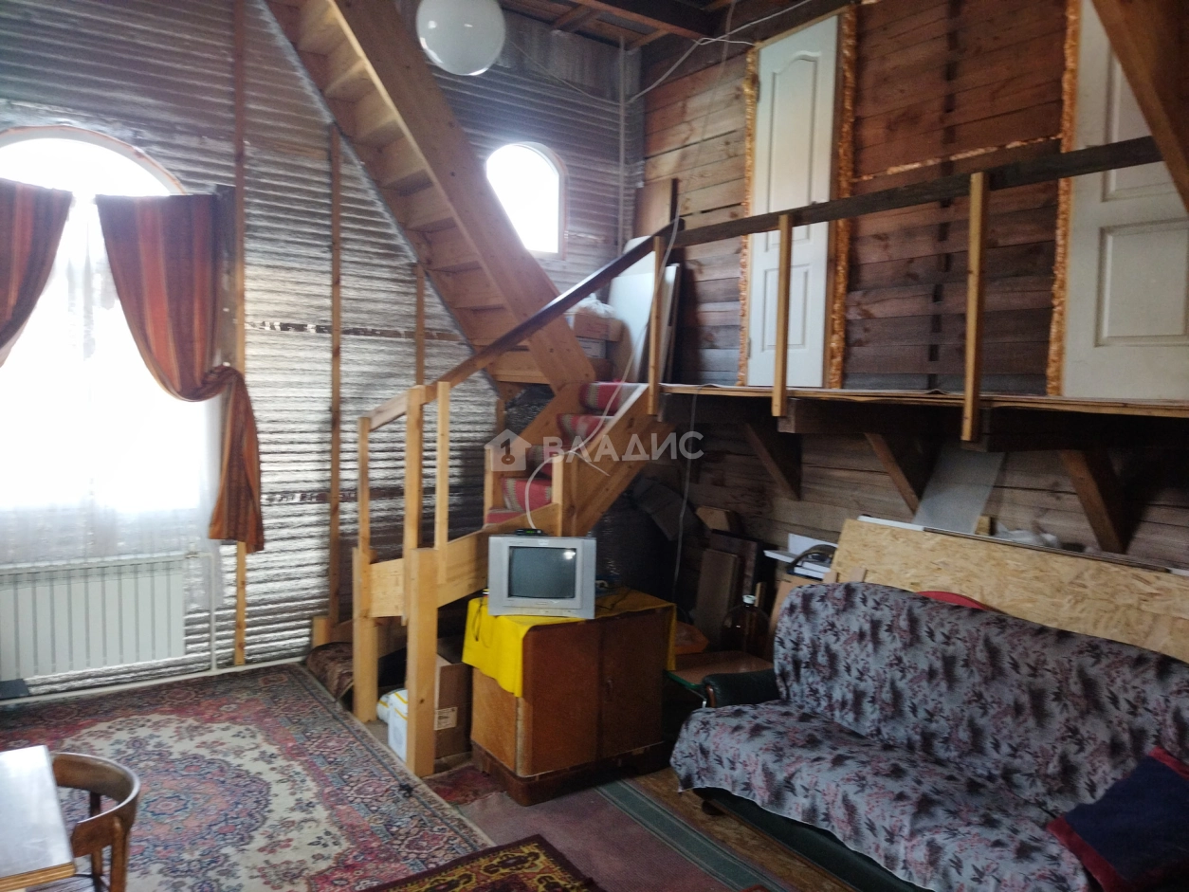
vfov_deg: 51.4
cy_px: 446
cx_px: 594
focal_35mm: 27
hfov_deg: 65.3
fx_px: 928
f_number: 1.79
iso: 146
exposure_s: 1/33
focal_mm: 4.71
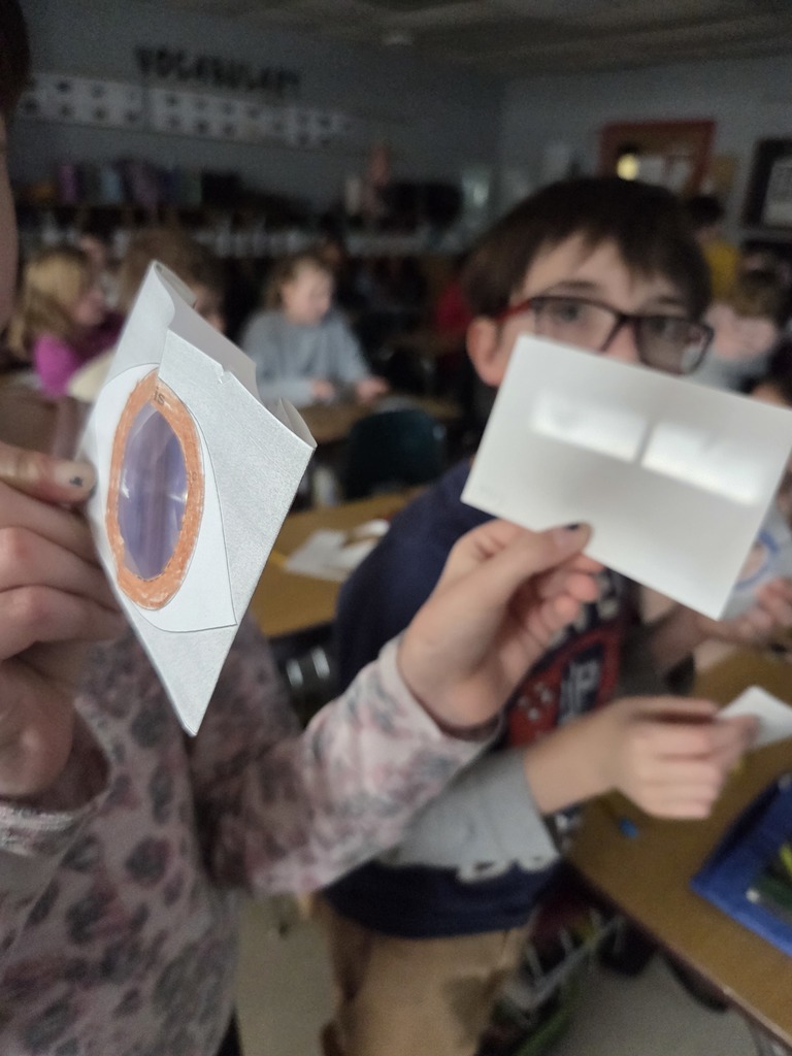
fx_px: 702
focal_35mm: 23
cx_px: 396
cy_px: 528
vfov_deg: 73.9
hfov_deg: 58.9
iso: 1000
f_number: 1.8
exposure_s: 1/120
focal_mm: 5.4
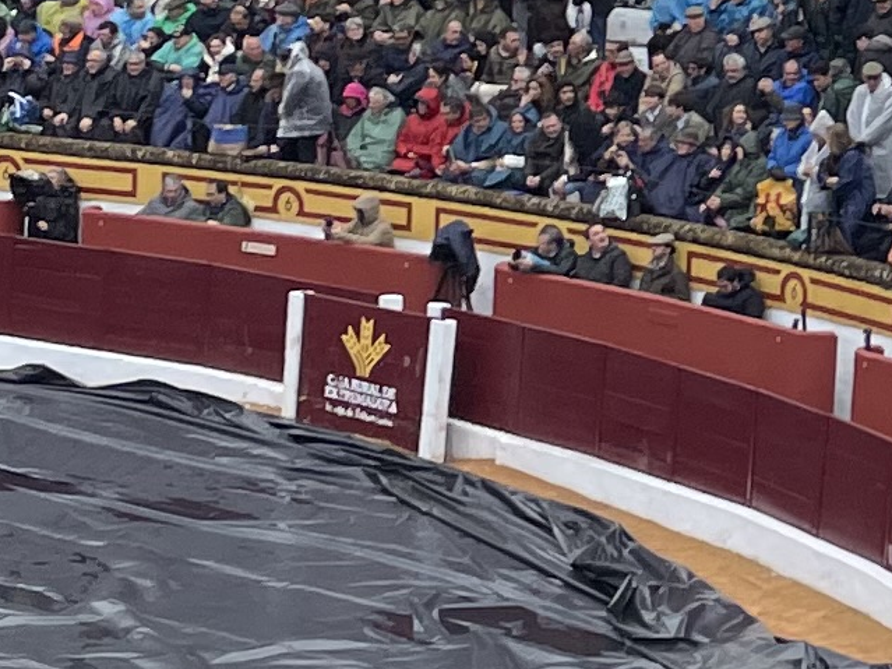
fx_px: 4225
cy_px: -133
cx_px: 1577
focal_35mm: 164
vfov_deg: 8.9
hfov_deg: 11.3
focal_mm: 4.2
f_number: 1.6
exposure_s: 1/932
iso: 32
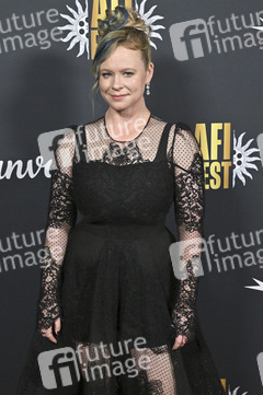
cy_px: 199
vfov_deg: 32.4
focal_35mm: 62
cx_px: 126
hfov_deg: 21.9
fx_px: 681
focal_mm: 56
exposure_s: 1/320
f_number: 6.3
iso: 2500
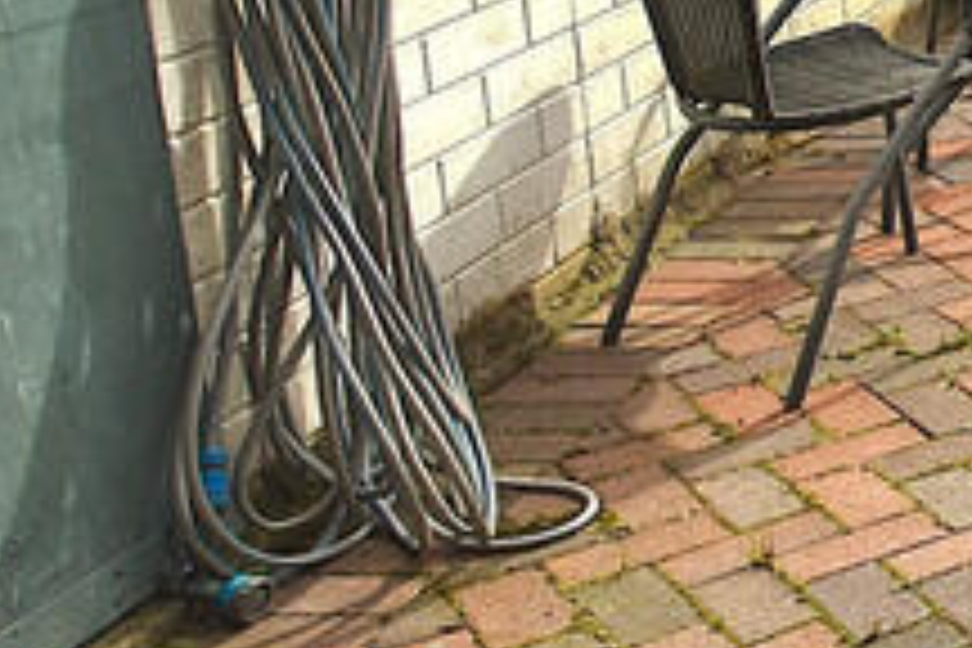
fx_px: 1917
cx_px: 2034
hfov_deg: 17.7
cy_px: -88
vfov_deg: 18.4
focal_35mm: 71
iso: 100
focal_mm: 10
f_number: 8
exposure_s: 1/250
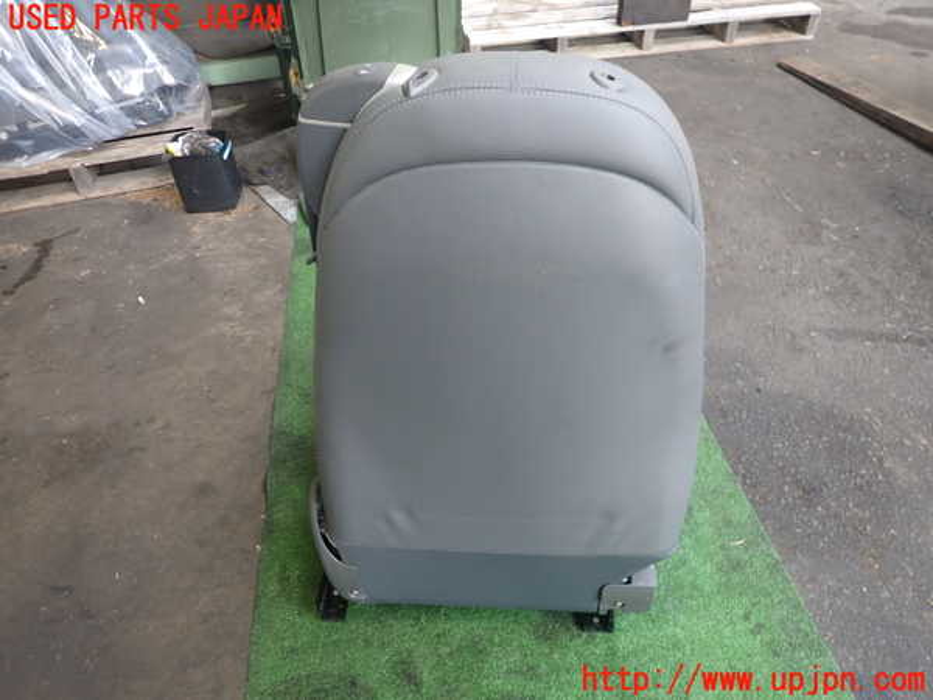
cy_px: 350
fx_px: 674
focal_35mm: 25
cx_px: 466
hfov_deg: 69.4
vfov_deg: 54.9
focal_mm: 4.5
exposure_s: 1/60
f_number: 2
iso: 200
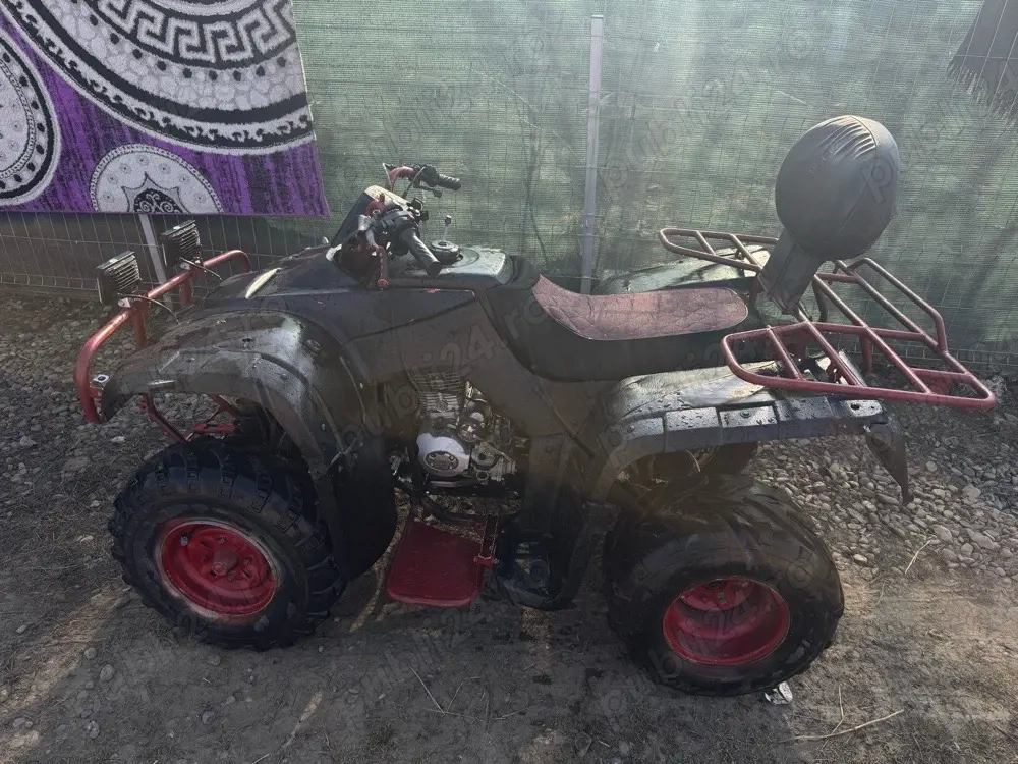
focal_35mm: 24
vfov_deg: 56.8
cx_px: 509
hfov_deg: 71.6
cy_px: 382
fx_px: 706
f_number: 1.78
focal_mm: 6.76
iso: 80
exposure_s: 1/1456
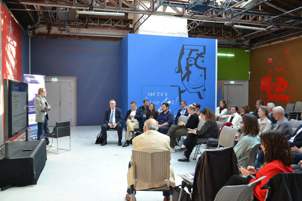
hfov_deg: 59.5
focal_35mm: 32
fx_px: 264
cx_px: 151
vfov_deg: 41.7
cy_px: 100
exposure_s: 1/60
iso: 400
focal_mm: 21
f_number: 4
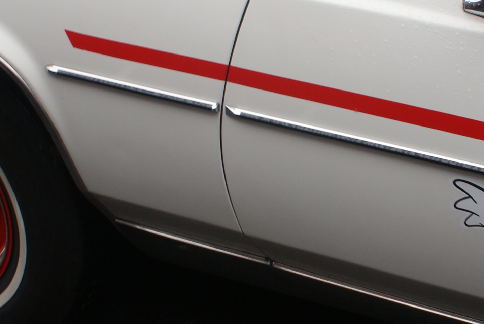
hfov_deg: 19.3
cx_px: 369
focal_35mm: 105
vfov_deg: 13.0
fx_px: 1414
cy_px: 71
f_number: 9
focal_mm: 26
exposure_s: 1/30
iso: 100
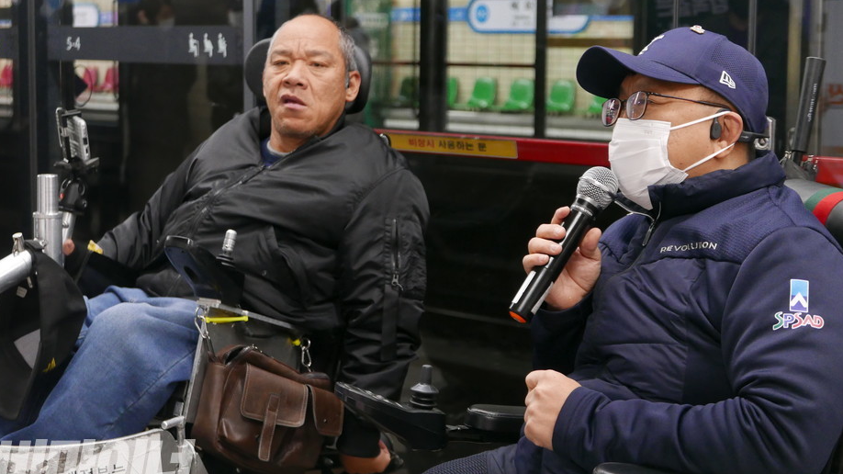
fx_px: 1520
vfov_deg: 17.7
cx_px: 421
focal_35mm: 68
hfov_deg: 31.0
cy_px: 204
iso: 1600
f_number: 2.8
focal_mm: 28.2
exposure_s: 1/100
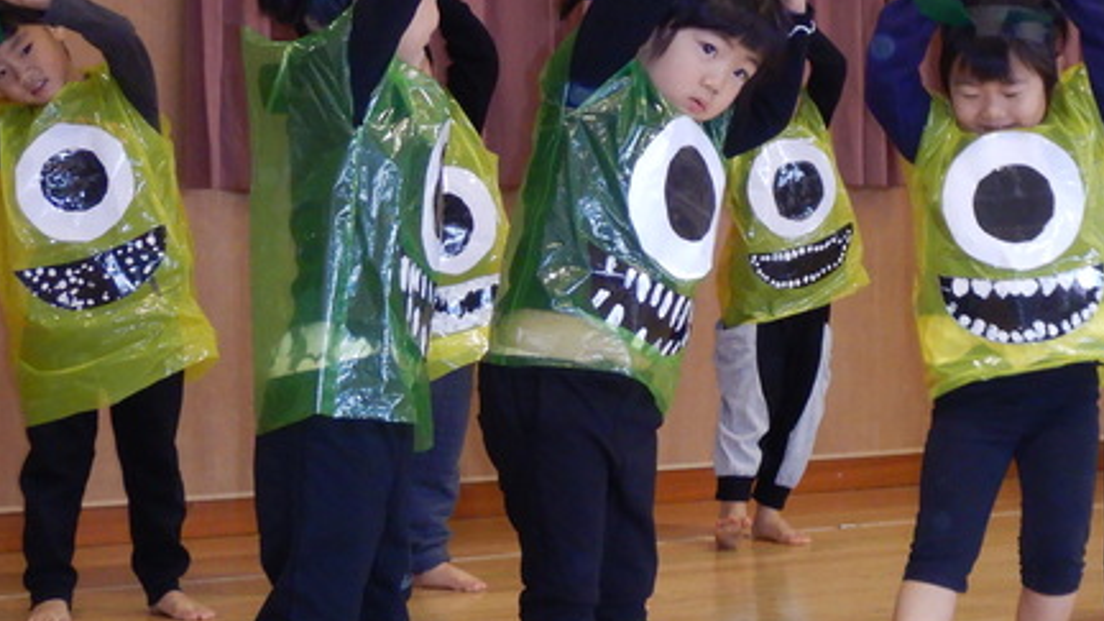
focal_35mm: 121
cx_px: 808
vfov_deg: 10.0
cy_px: 141
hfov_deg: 17.6
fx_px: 3542
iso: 360
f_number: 4.3
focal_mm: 8.5
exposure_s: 1/30
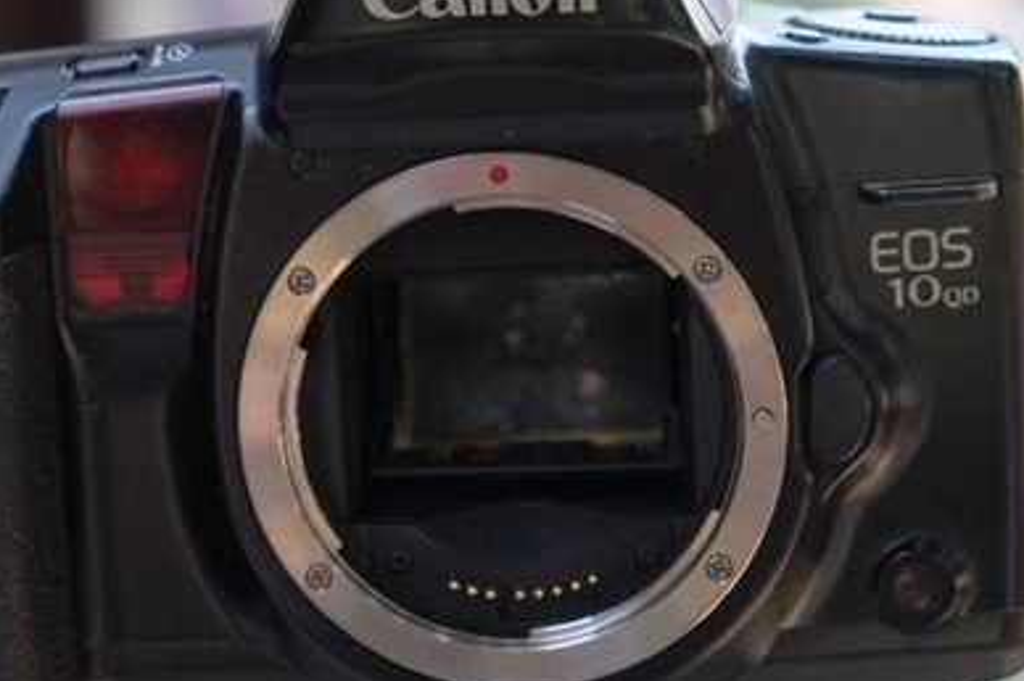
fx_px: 3751
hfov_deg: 15.5
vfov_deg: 10.4
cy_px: 260
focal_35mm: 132
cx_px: 457
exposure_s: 1/3300
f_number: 4
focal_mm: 42.5
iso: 4000
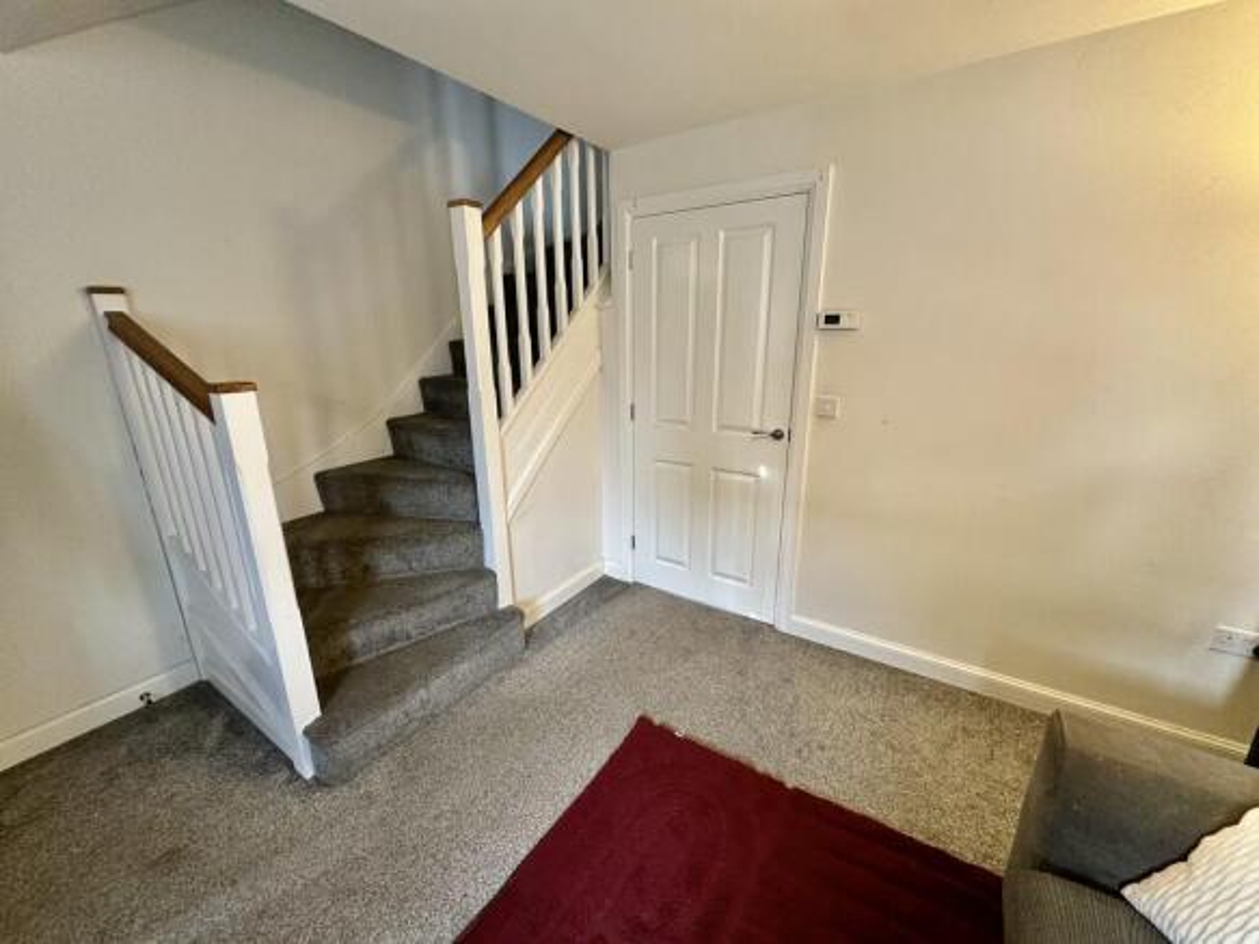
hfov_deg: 102.1
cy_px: 472
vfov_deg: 85.7
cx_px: 630
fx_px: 509
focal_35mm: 14
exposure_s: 1/50
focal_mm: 2.22
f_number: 2.2
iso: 250
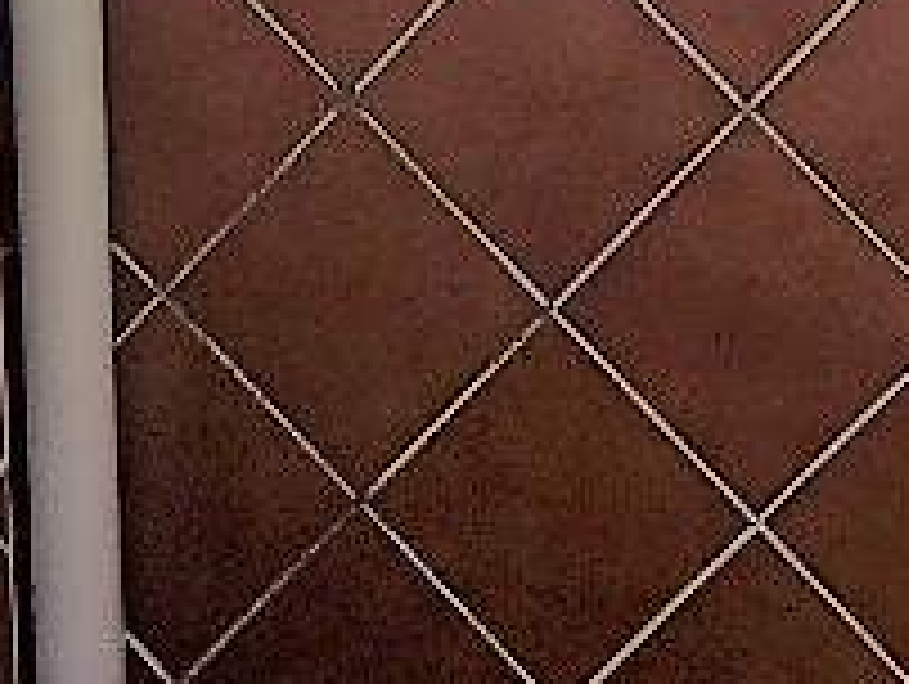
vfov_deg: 10.1
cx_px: 747
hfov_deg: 13.3
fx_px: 3865
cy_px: 153
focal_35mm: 147
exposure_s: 1/1520
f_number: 2.2
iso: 32
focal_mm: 4.15
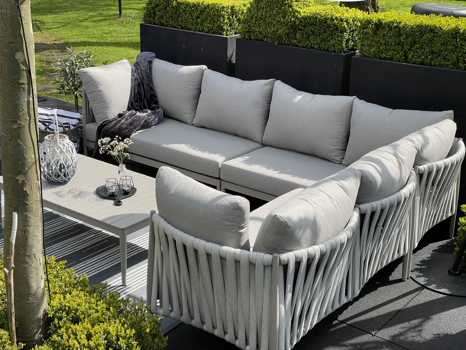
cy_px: 175
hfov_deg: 36.8
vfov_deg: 28.0
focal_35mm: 52
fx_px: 700
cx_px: 233
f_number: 2
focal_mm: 6
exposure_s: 1/1115
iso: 25
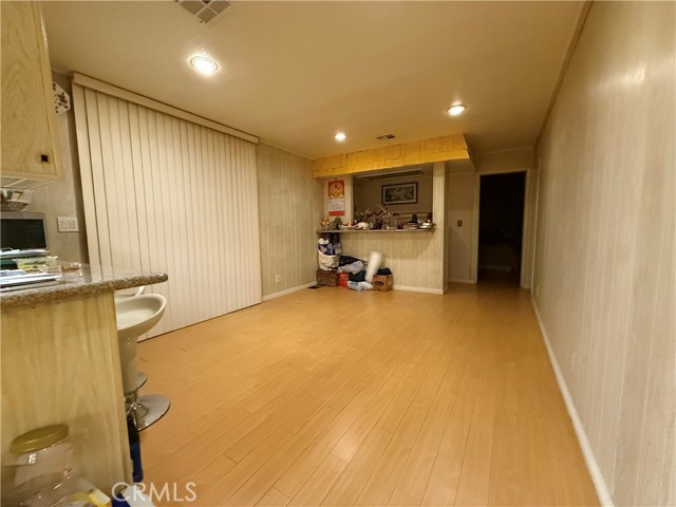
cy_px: 254
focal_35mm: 14
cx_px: 338
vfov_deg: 85.7
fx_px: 273
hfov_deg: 102.1
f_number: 2.2
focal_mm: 2.22
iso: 1000
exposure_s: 1/60
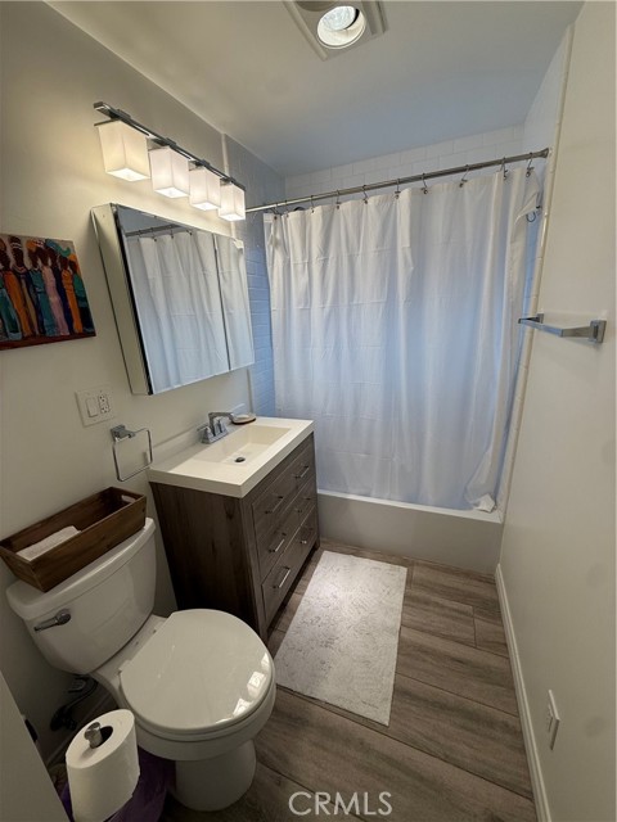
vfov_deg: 102.1
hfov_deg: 85.7
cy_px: 411
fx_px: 333
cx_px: 308
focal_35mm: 14
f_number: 2.2
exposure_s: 1/120
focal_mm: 2.22
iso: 64
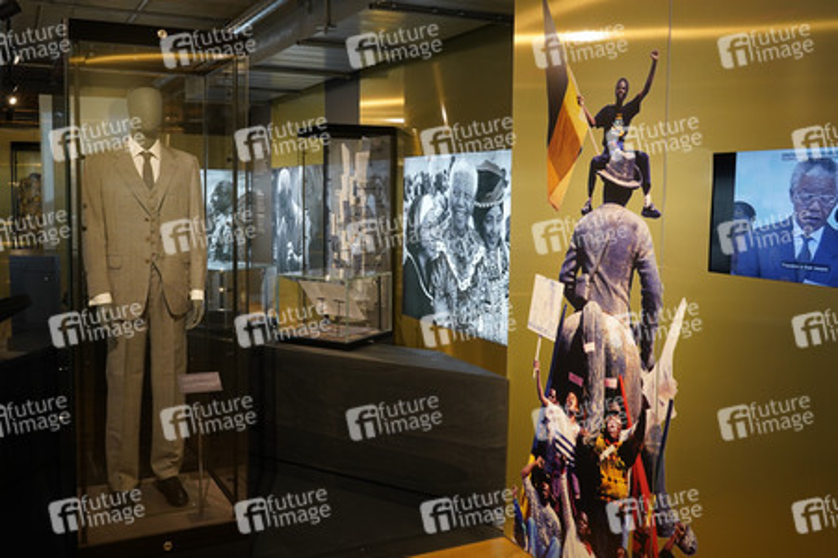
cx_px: 419
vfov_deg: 42.3
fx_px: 721
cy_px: 279
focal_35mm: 31
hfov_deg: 60.3
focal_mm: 31
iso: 1250
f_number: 7.1
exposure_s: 1/100
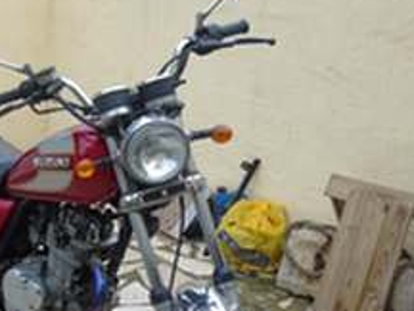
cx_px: 121
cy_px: 242
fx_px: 789
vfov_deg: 22.0
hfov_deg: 29.1
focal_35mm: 66
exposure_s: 1/100
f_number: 3.8
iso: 80
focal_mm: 6.1
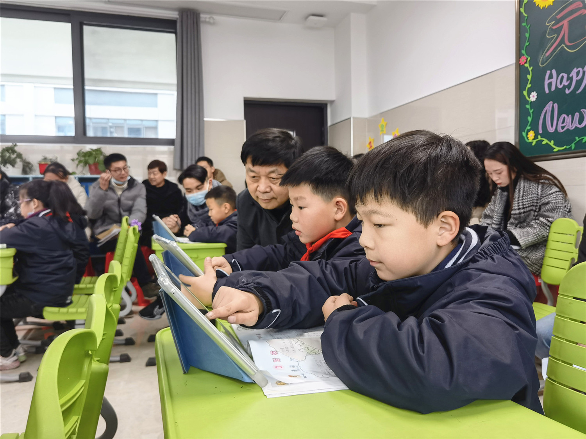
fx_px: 457
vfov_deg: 51.4
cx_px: 293
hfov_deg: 65.3
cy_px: 220
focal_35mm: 27
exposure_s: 1/100
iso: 160
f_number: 1.9
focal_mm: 6.67
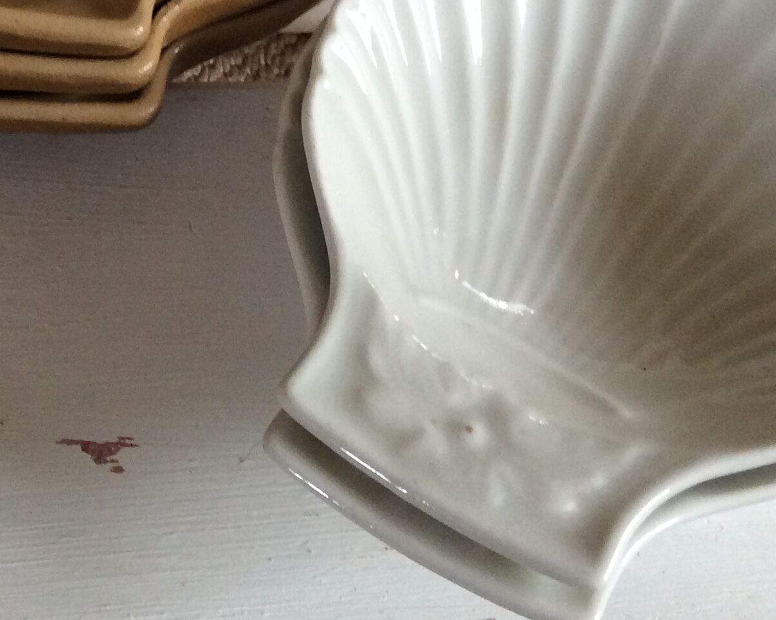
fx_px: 1538
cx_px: 278
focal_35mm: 67
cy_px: 85
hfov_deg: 28.2
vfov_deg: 22.4
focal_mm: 3.3
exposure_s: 1/25
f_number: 2.4
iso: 125
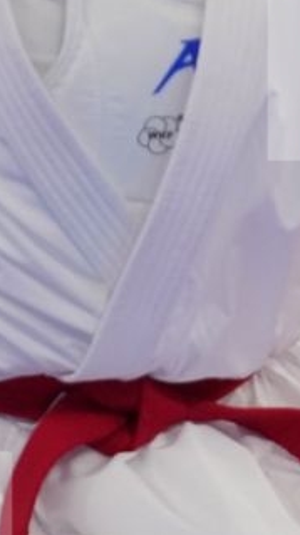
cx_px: 992
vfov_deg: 1.2
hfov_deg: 0.7
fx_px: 25120
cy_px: 8
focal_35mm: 1773
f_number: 2.8
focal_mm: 200
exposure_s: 1/1000
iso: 500
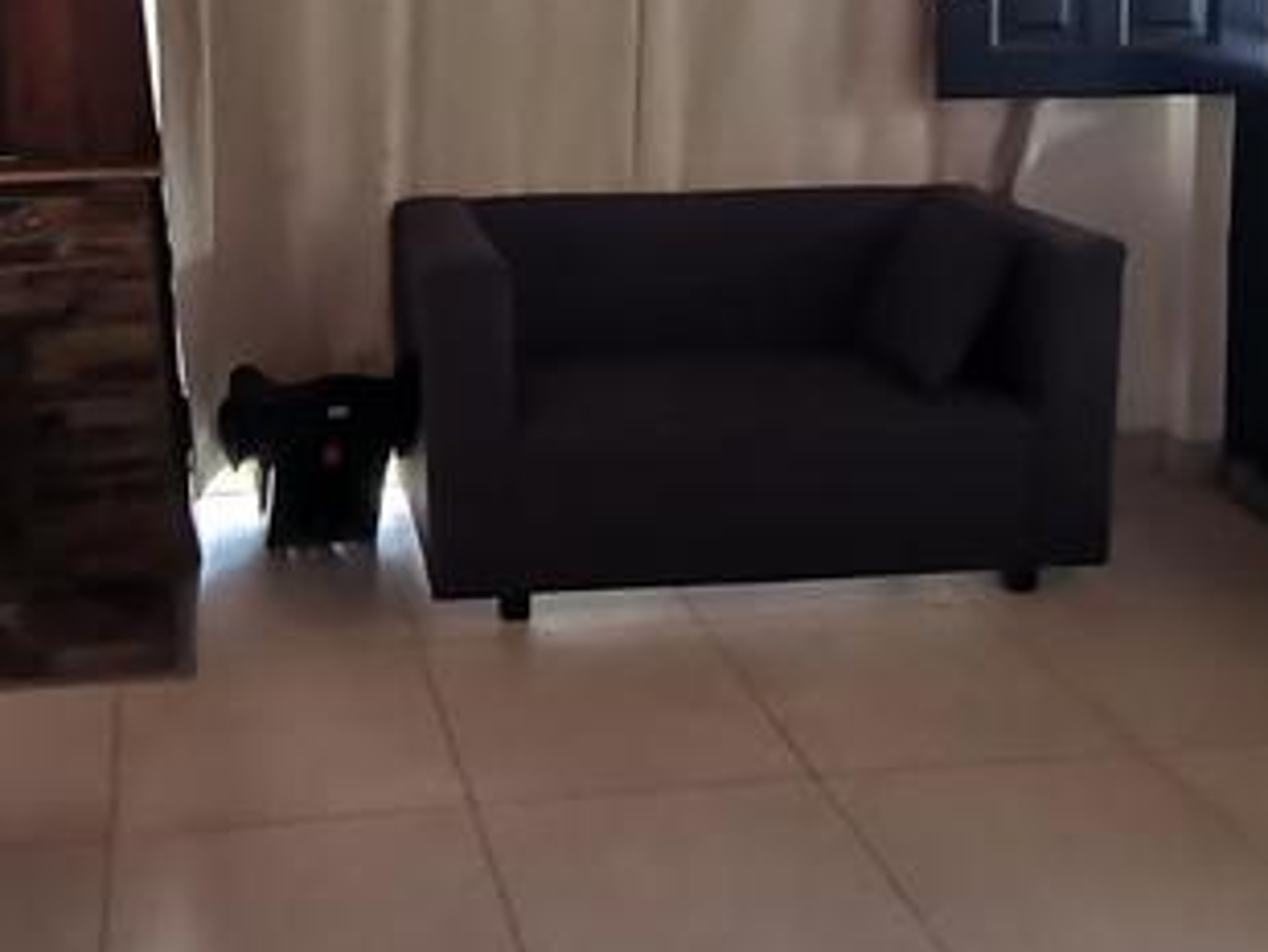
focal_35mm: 44
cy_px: 29
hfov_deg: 42.2
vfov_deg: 30.8
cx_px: 394
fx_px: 1612
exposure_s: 1/50
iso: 125
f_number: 2.4
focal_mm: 1.78
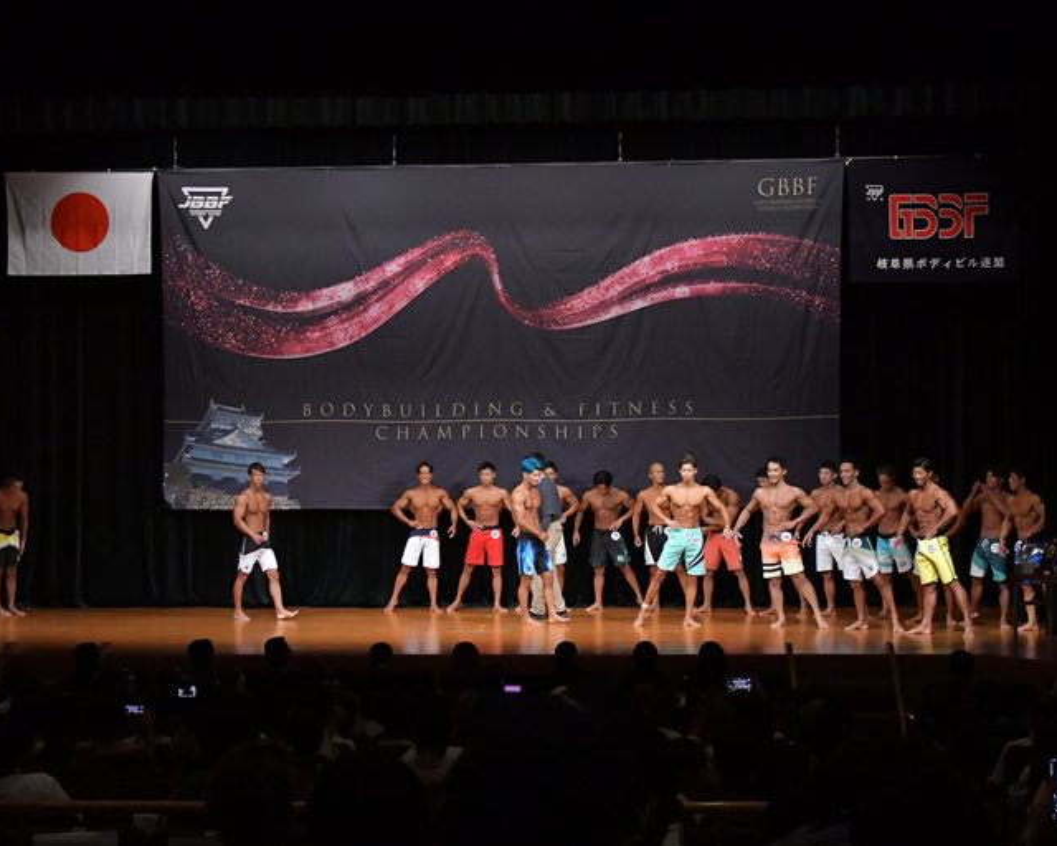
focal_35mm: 75
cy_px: 423
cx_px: 491
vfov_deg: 20.4
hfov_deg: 25.4
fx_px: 2346
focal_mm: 44
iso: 5000
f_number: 5.6
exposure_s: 1/400
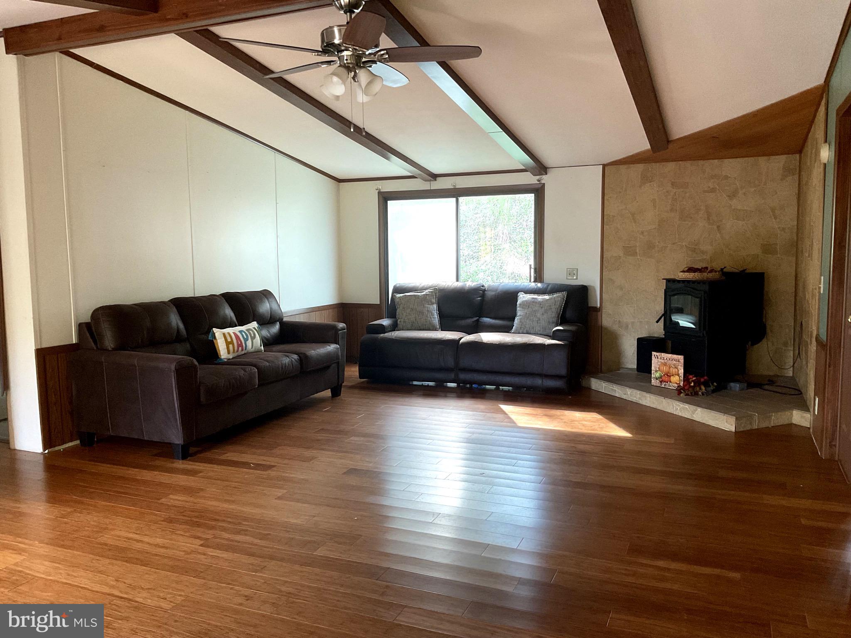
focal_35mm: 29
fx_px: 713
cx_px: 426
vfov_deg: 48.2
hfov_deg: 61.7
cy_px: 319
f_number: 1.8
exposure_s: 1/60
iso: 200
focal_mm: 3
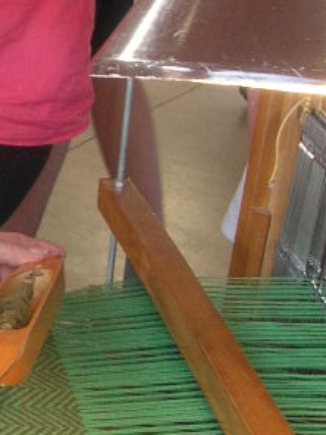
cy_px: 144
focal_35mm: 121
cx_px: -129
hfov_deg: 11.8
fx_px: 1519
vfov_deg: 16.2
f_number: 2.8
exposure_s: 1/27.7
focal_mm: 5.8
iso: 64
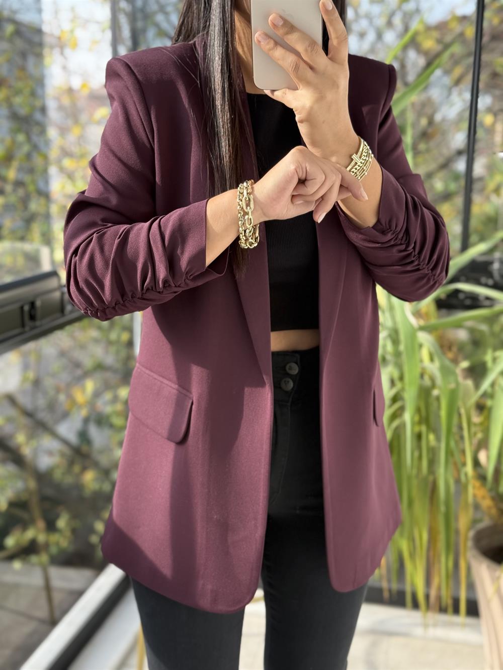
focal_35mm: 48
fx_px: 930
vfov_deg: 39.7
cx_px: 252
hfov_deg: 30.3
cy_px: 335
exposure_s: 1/312
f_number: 1.78
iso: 100
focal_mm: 6.76
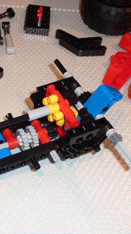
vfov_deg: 36.6
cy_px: 130
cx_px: 15
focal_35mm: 57
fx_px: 352
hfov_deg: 20.7
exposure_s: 1/30
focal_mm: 5.7
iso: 100
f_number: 3.5
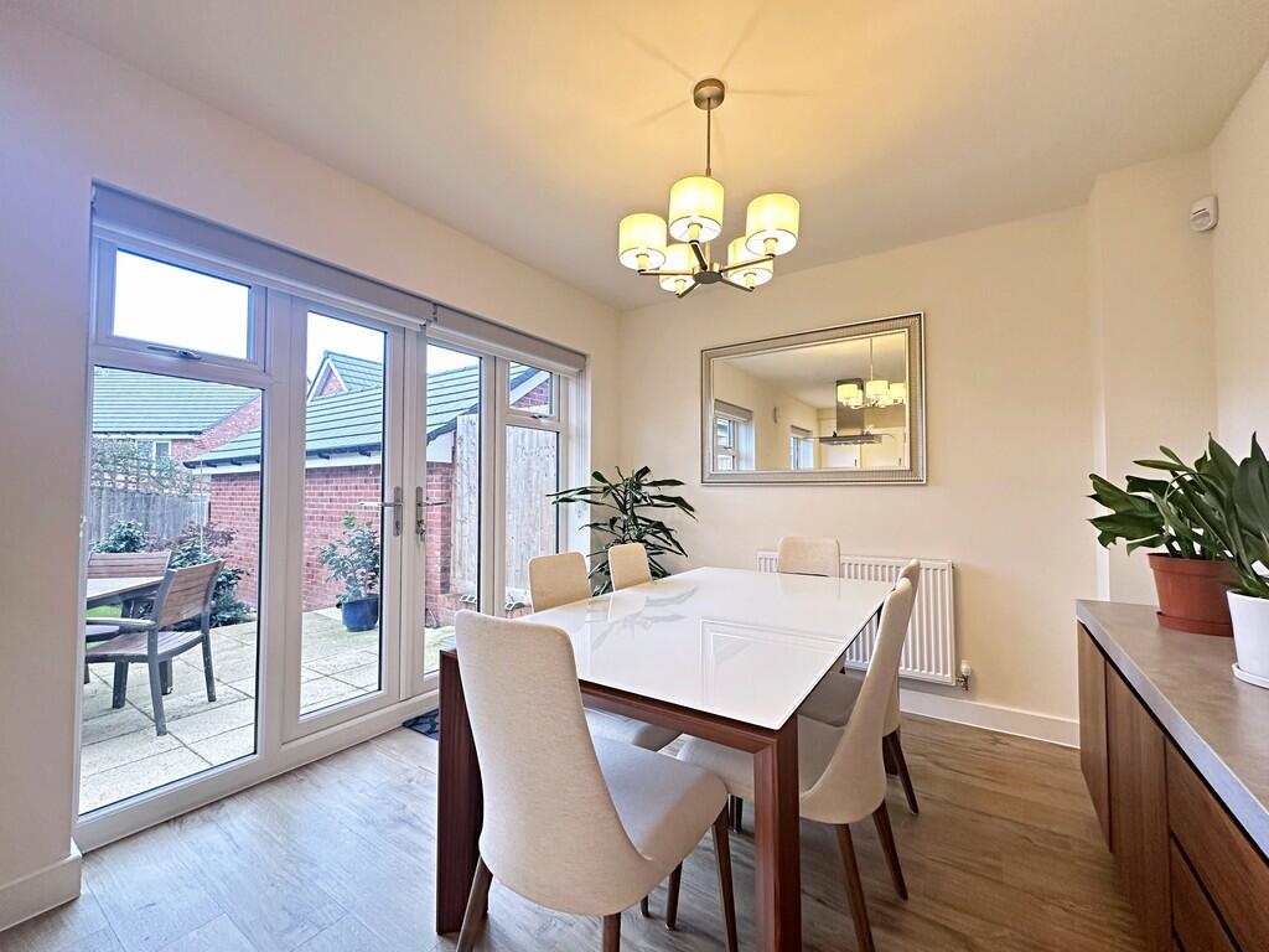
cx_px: 634
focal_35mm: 14
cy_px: 476
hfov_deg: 102.1
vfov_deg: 85.7
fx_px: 513
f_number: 2.2
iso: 200
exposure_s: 1/100
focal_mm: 2.22
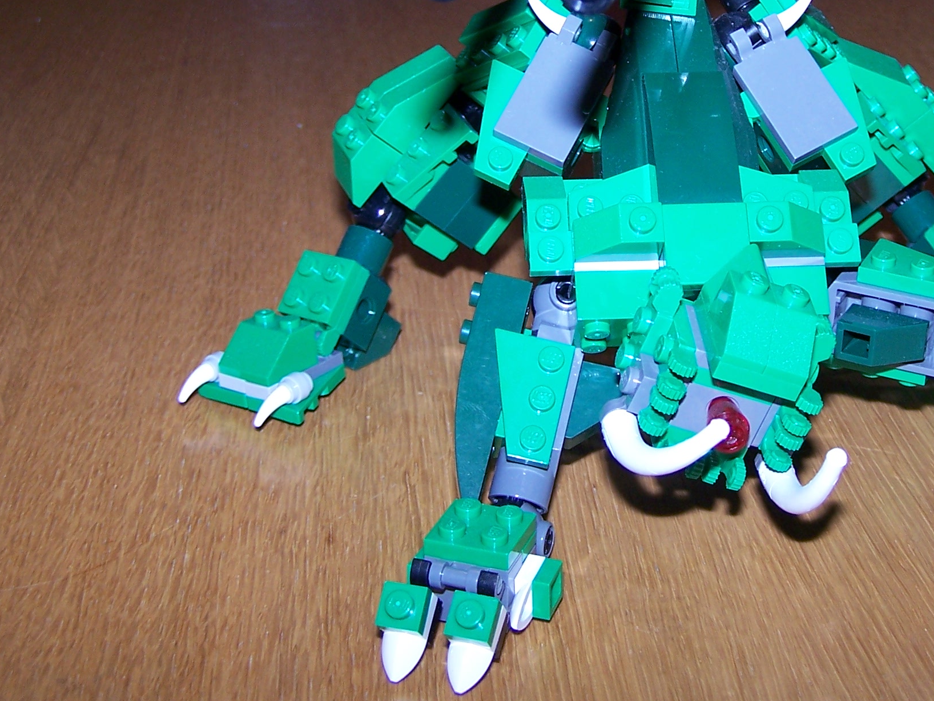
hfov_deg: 30.4
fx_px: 1700
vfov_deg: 23.1
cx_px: 659
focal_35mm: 63
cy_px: 200
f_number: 2.8
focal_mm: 6.7
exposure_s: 1/60
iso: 80
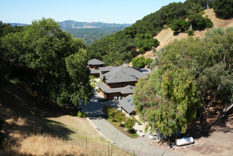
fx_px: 227
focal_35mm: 35
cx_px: 116
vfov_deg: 37.9
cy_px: 78
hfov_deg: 54.4
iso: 100
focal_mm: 35
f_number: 16
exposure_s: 1/40
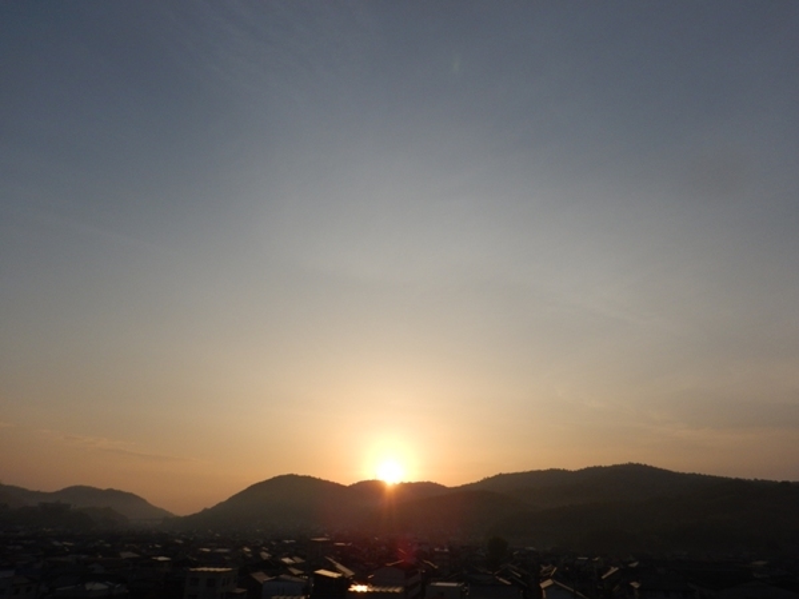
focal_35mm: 24
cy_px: 300
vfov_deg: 56.8
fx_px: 554
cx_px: 400
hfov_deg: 71.6
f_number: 4.1
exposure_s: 1/1250
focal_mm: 4.3
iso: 125
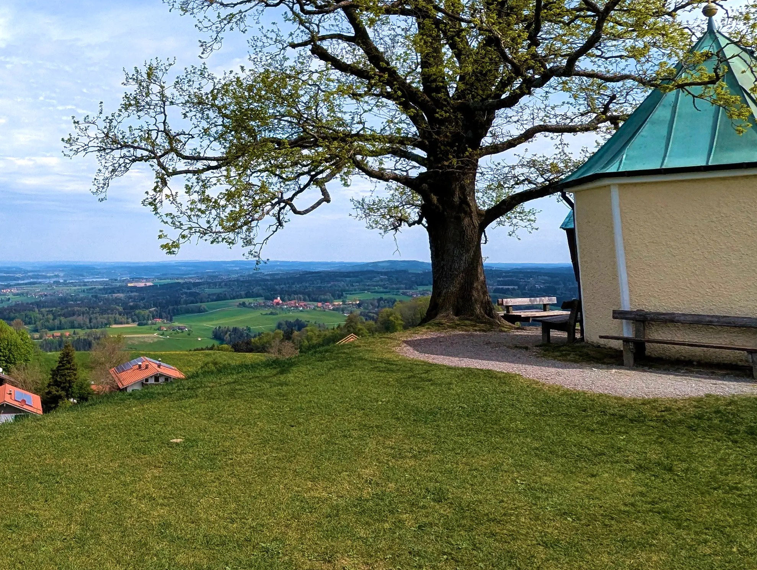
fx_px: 723
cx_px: 181
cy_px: 163
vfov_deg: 42.1
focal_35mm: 33
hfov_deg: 52.6
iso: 44
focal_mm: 2.35
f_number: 2.2
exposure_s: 1/1859
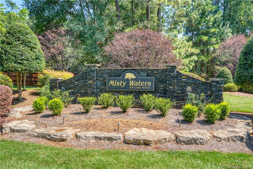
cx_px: 126
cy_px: 84
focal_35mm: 29
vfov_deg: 45.0
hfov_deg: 63.7
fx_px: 204
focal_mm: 29
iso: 100
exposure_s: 1/40
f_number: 4.5
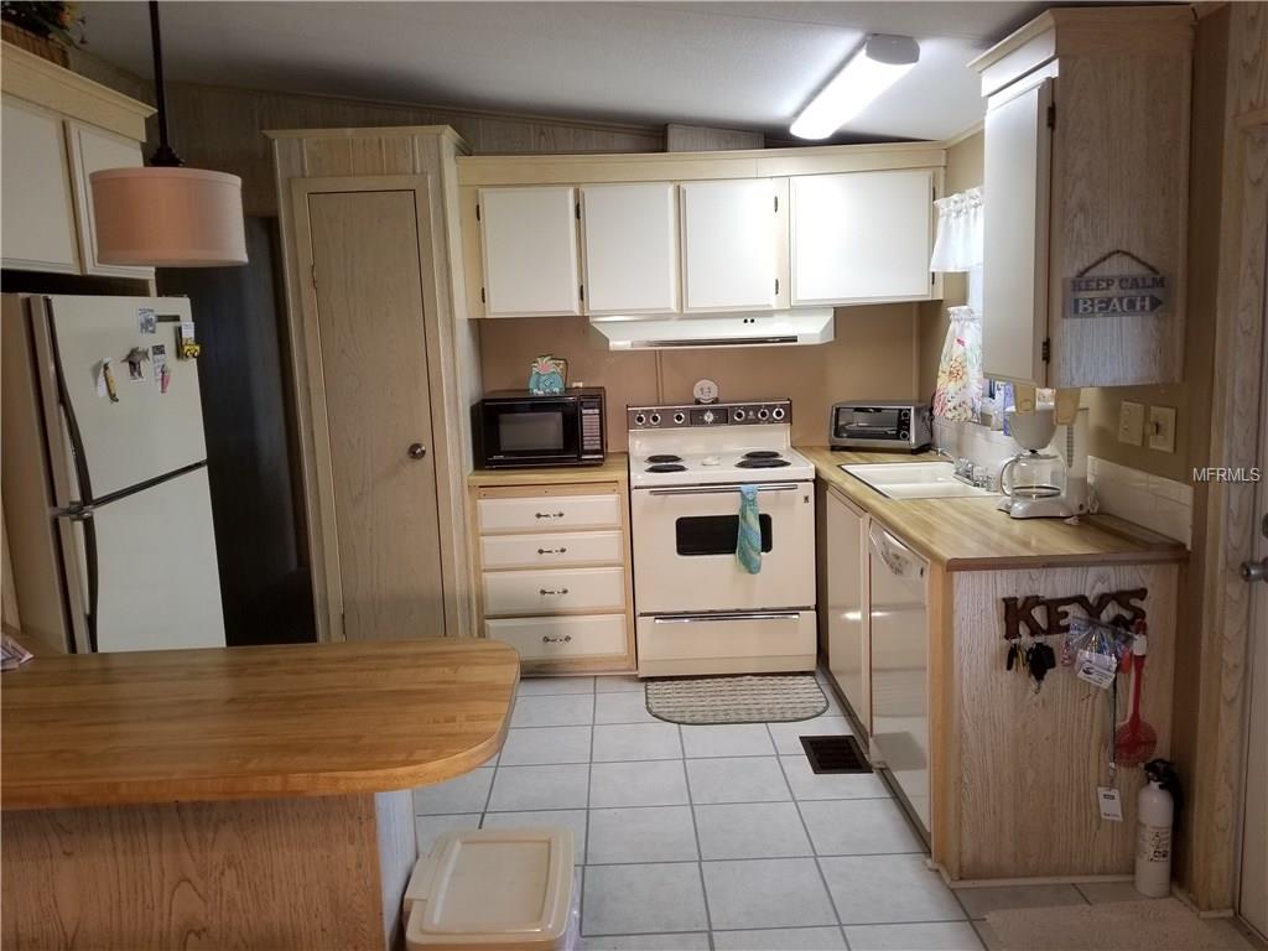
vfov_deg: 53.1
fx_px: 952
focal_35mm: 26
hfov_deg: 67.3
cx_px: 634
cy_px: 476
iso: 80
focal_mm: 4.25
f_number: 1.7
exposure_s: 1/60
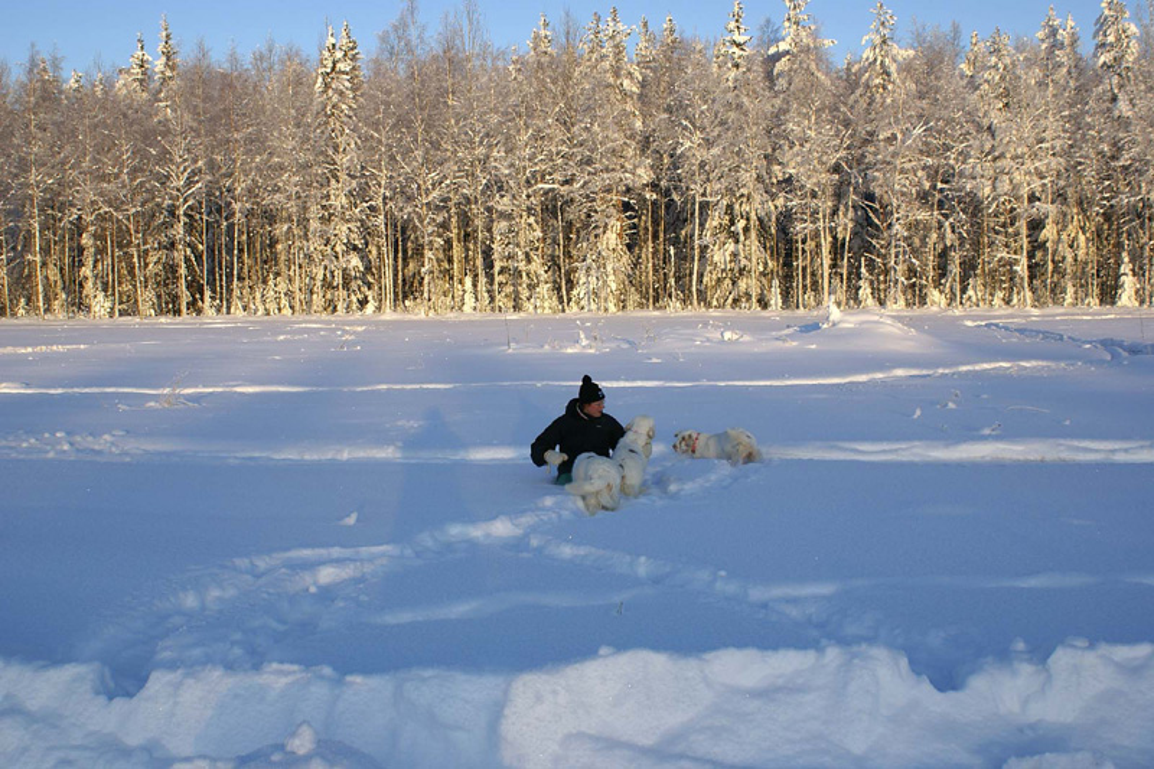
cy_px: 384
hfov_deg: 49.6
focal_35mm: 39
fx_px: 1250
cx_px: 577
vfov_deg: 34.2
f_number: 9
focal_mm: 26
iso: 100
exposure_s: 1/125
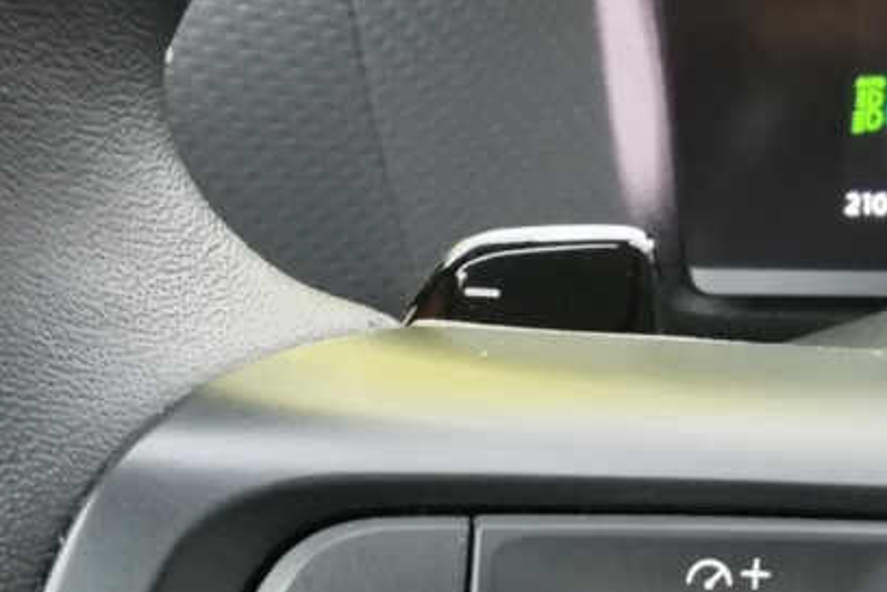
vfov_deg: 23.9
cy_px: 651
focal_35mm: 53
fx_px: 1306
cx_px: 626
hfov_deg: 36.9
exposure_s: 1/17.3
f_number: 2.2
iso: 800
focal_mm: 2.26
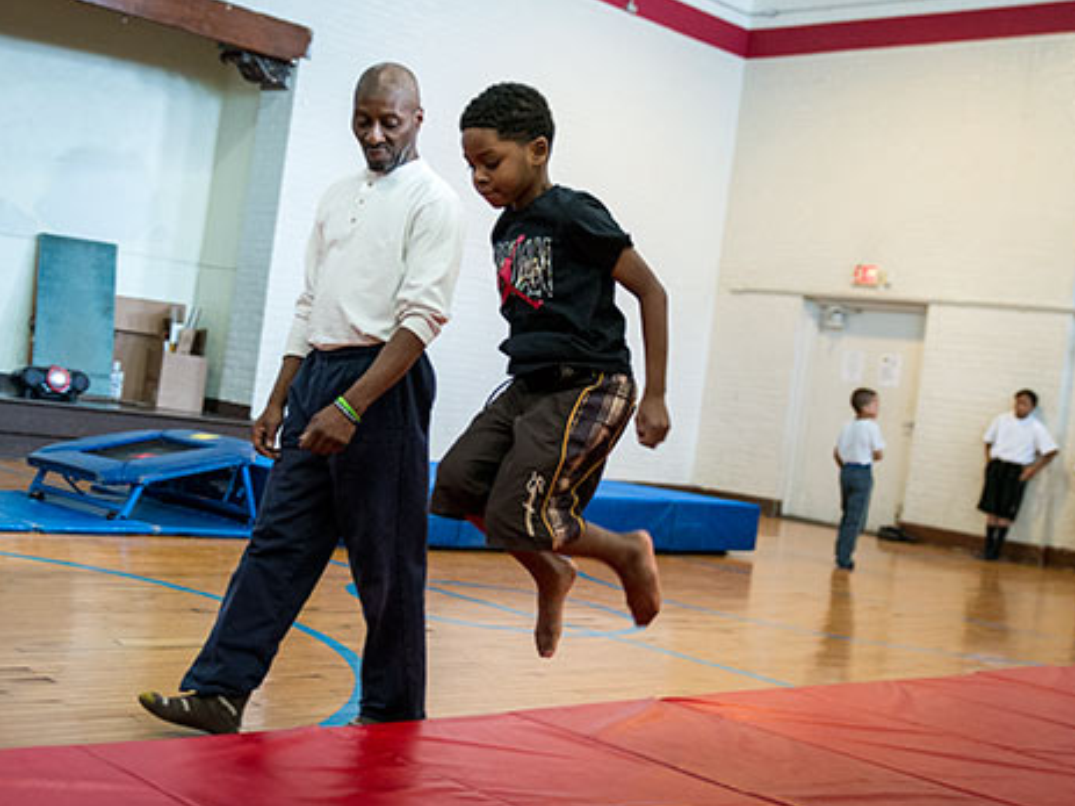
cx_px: 409
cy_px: 391
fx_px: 1273
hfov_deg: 45.4
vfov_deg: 35.1
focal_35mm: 41
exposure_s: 1/250
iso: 3600
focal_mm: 34
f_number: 2.8
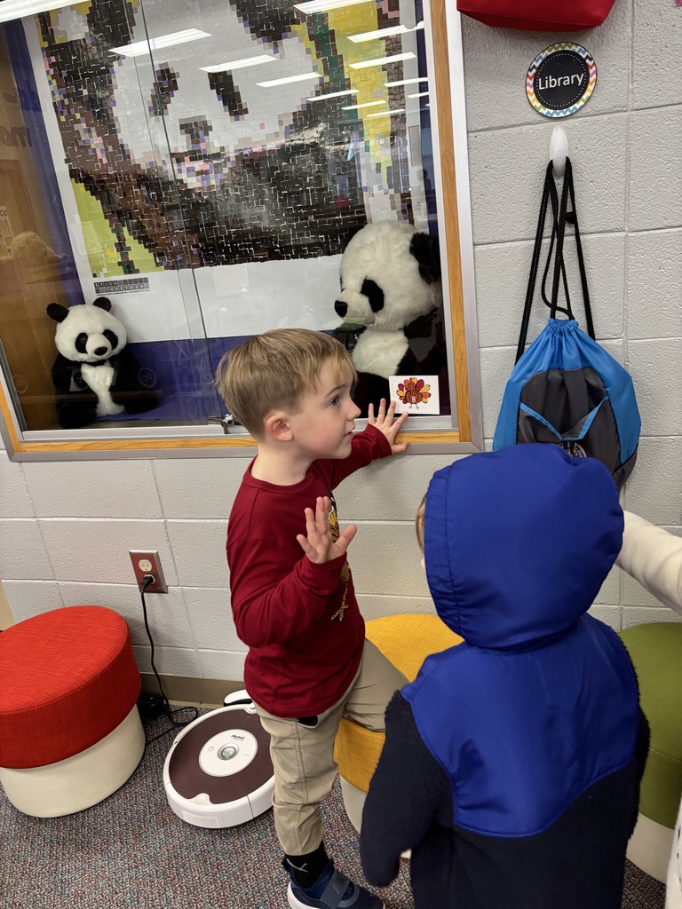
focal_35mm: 26
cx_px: 341
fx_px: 683
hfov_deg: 53.1
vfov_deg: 67.3
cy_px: 454
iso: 250
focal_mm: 5.96
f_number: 1.6
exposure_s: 1/60
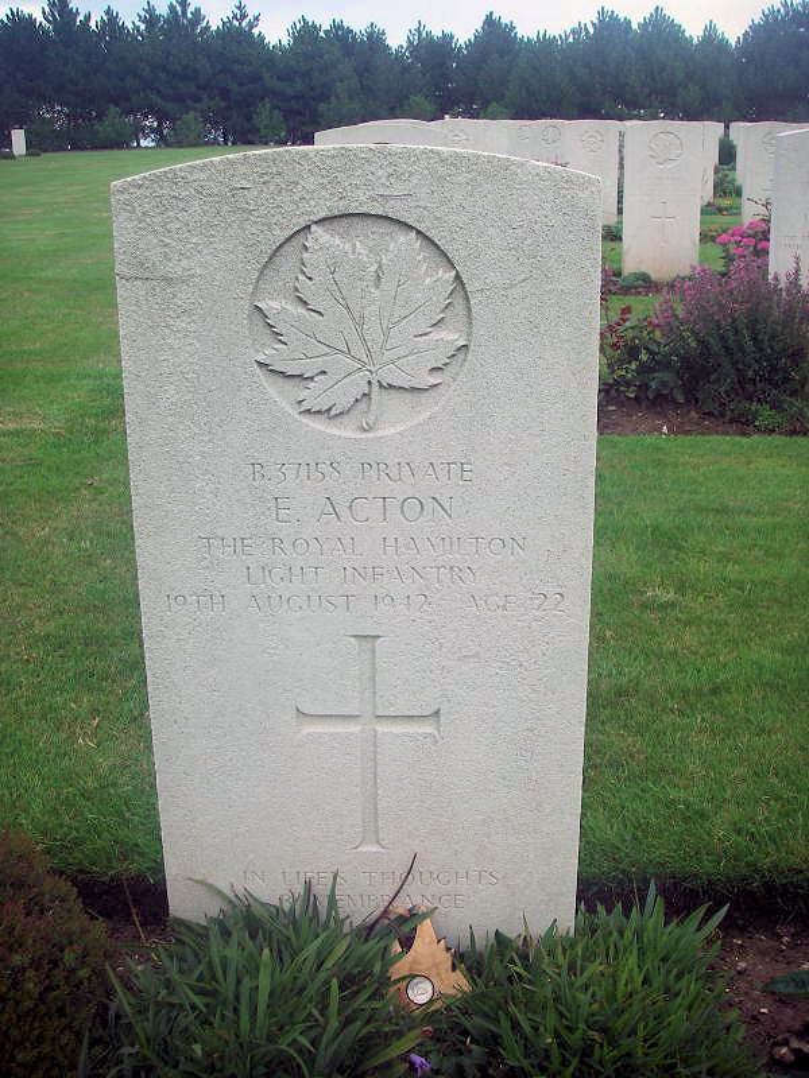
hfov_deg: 37.7
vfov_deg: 49.0
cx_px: 404
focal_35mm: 38
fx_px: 1184
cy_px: 539
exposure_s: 1/80
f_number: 3.3
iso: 64
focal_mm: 6.3
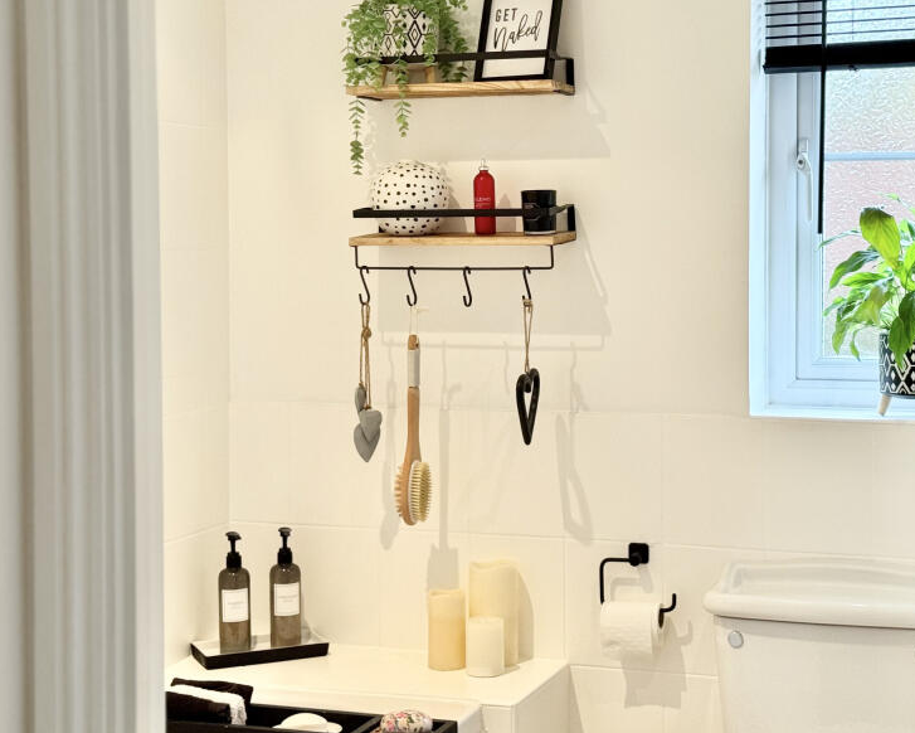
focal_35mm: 66
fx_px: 1788
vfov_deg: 23.1
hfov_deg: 28.7
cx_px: 510
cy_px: 301
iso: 80
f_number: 1.78
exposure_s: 1/50
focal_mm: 6.76
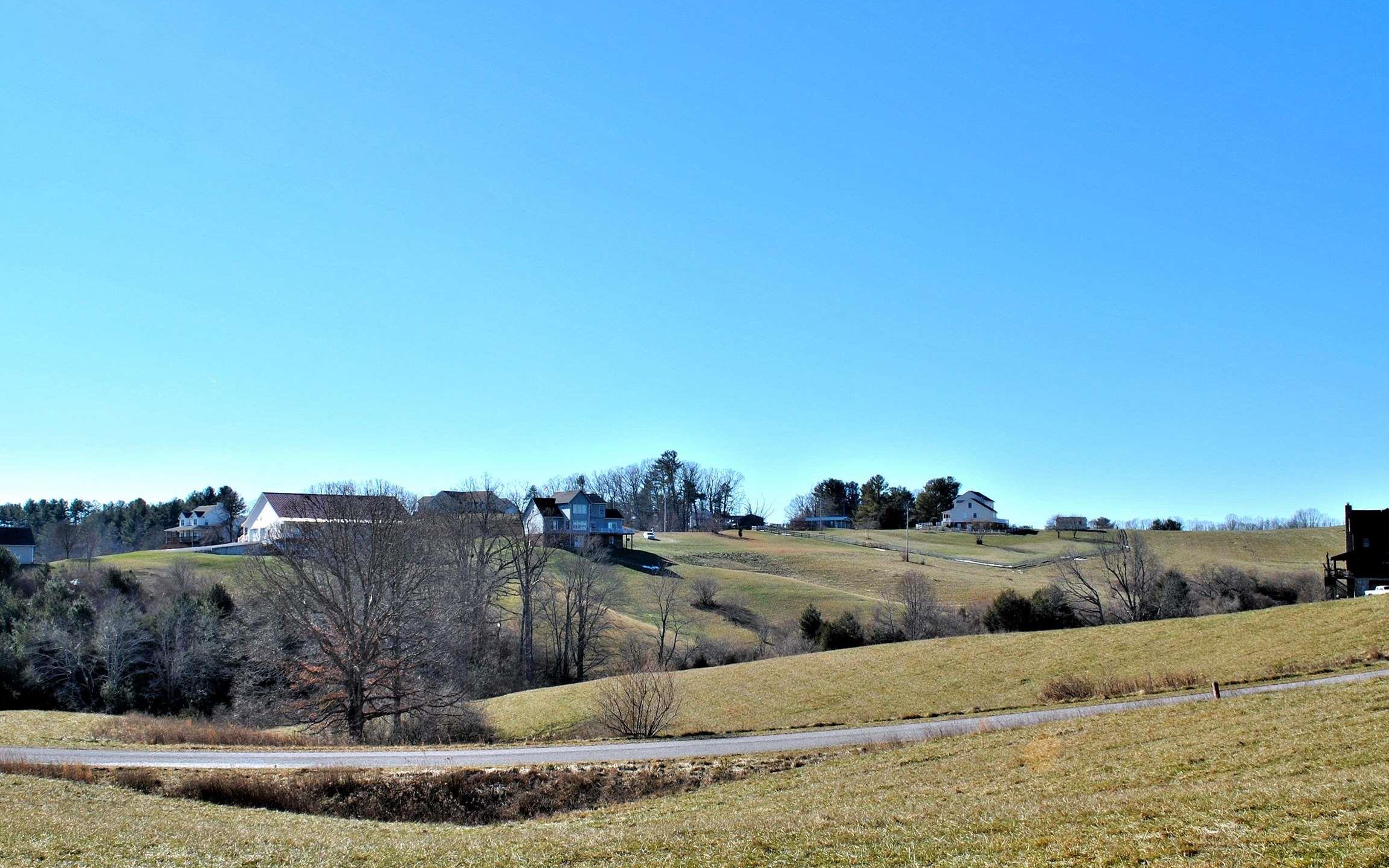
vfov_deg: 28.6
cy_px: 442
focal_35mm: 45
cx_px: 637
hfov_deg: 44.3
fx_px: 1704
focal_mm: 22
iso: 100
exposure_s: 1/250
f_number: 8
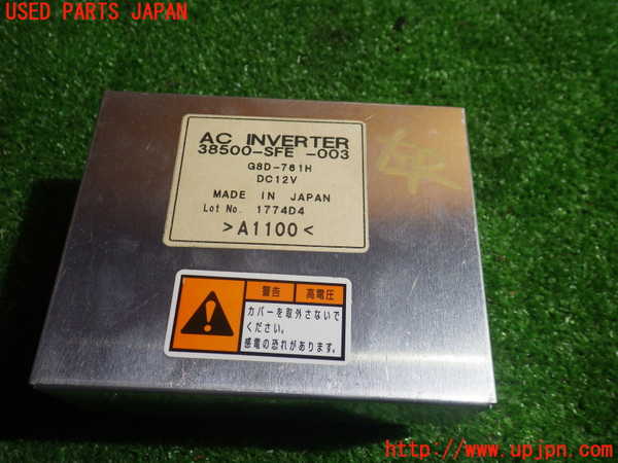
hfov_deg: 58.4
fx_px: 553
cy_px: 232
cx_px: 309
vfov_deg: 45.4
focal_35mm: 31
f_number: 3.1
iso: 250
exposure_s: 1/160
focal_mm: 5.5
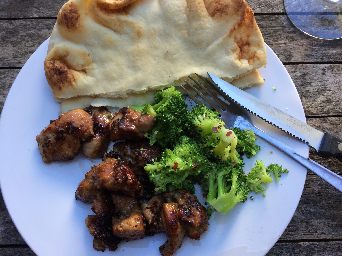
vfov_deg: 48.2
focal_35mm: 29
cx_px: 171
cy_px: 128
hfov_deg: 61.7
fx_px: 287
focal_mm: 4.15
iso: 40
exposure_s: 1/100
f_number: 2.2
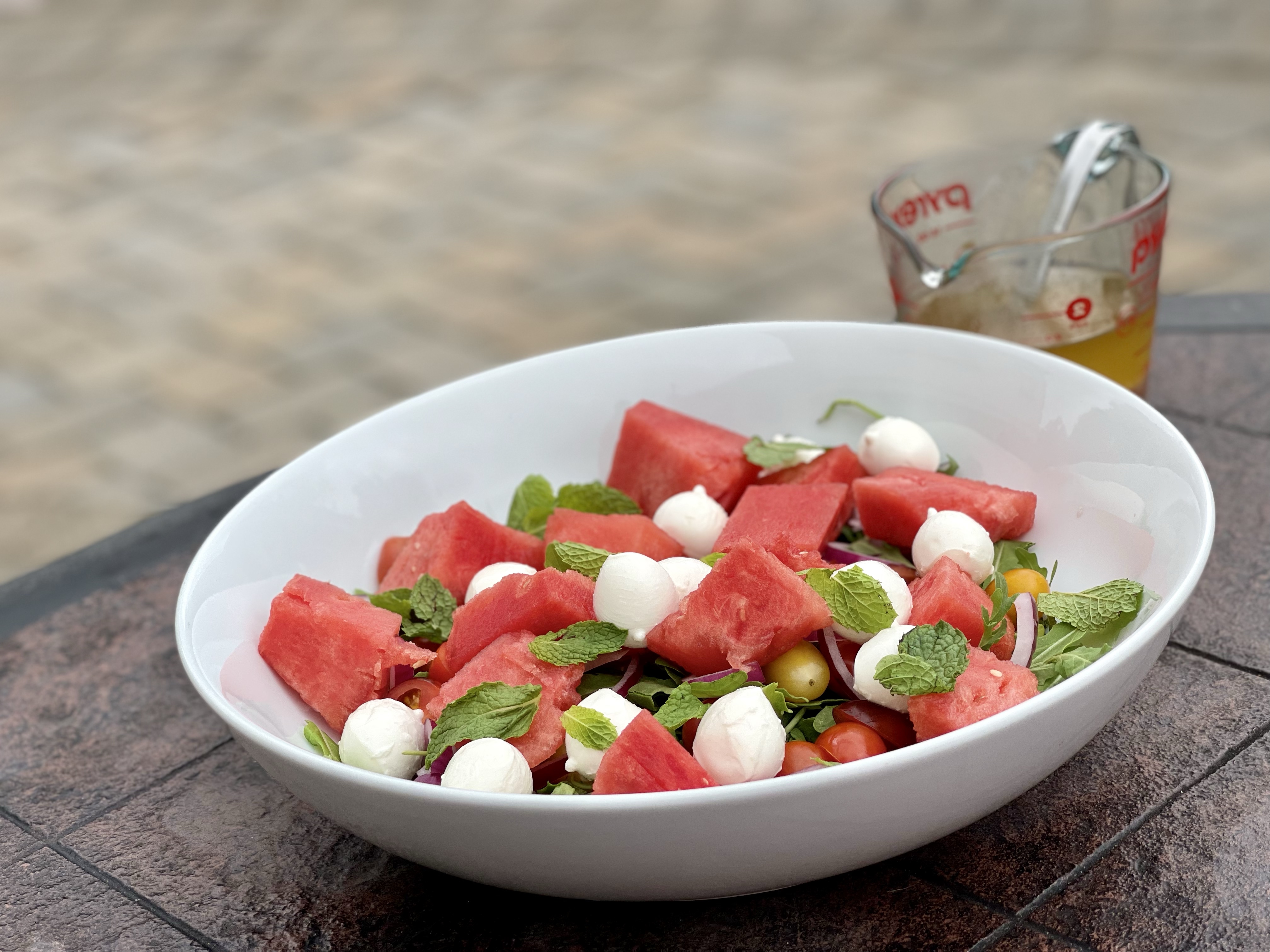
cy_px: 476
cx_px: 635
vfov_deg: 22.9
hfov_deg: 30.3
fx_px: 2348
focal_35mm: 64
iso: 32
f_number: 2.2
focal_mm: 7.5
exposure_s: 1/121
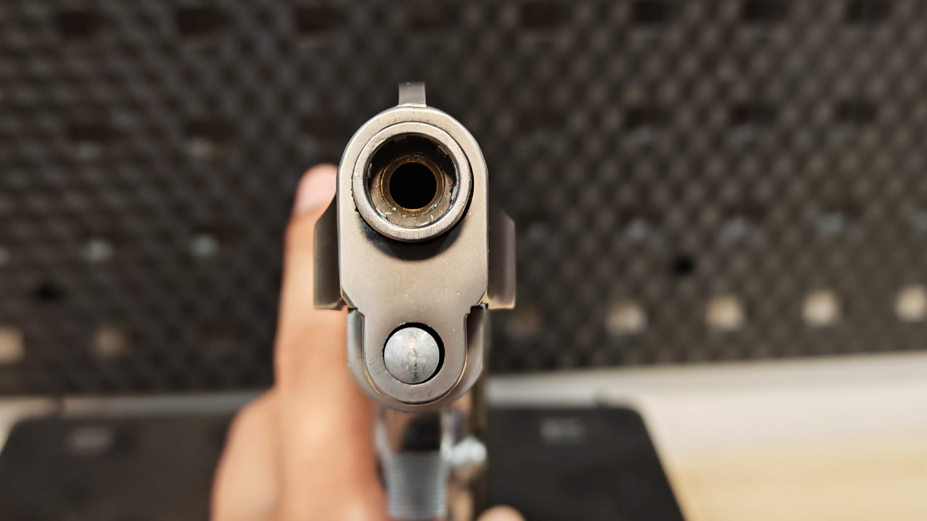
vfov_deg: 27.7
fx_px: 1057
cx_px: 400
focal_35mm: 43
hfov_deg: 47.2
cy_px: 228
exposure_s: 1/33
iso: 250
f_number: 2
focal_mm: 6.83
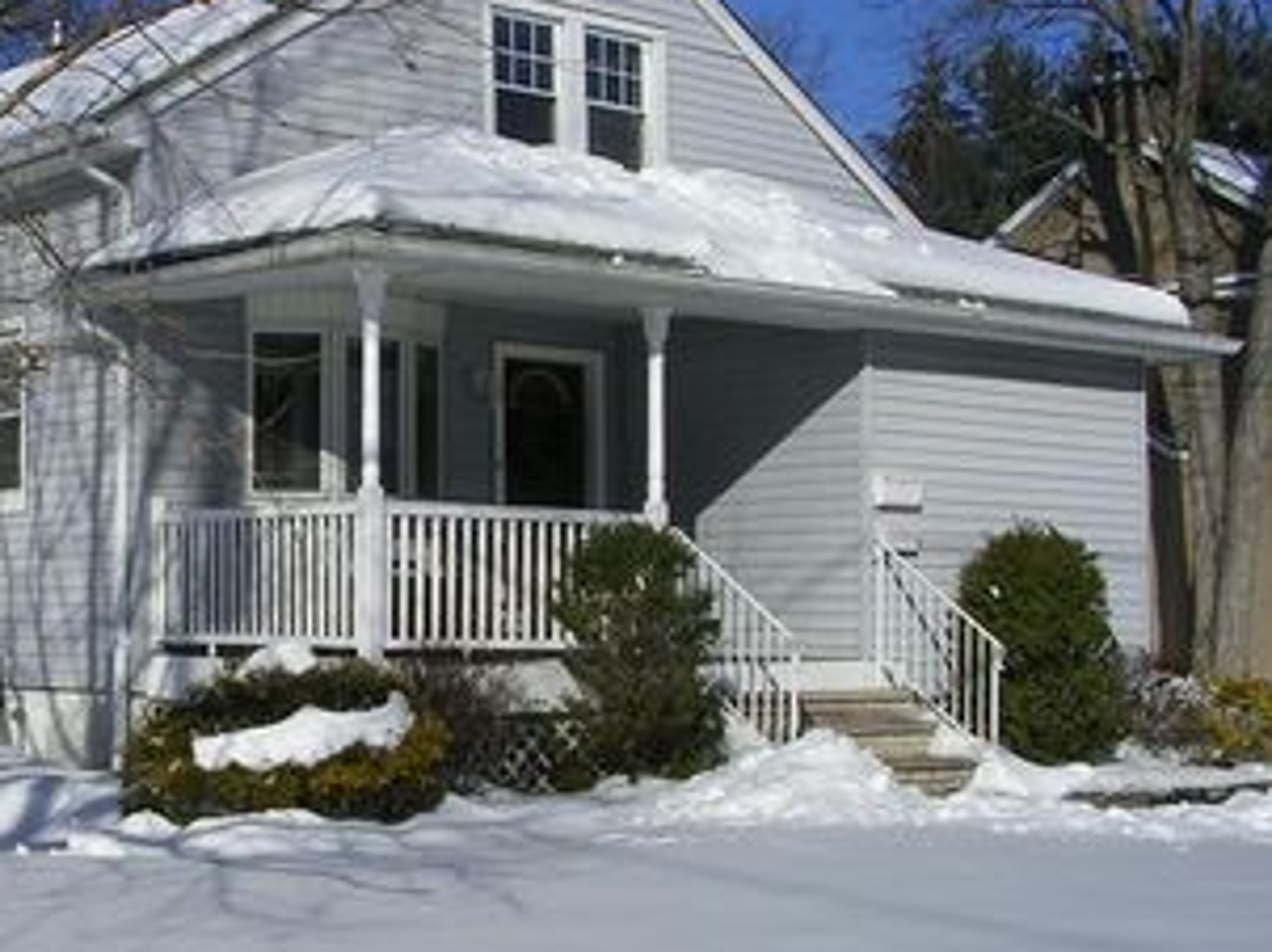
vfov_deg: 23.2
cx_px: 227
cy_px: 592
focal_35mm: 63
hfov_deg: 29.9
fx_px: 2313
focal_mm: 5.8
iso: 50
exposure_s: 1/770
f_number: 5.6
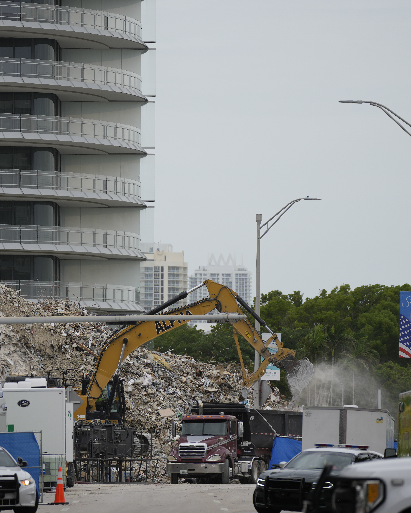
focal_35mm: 262
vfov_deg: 7.4
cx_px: 162
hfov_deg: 5.9
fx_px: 3983
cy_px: 253
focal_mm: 176
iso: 100
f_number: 2.8
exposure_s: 1/1250
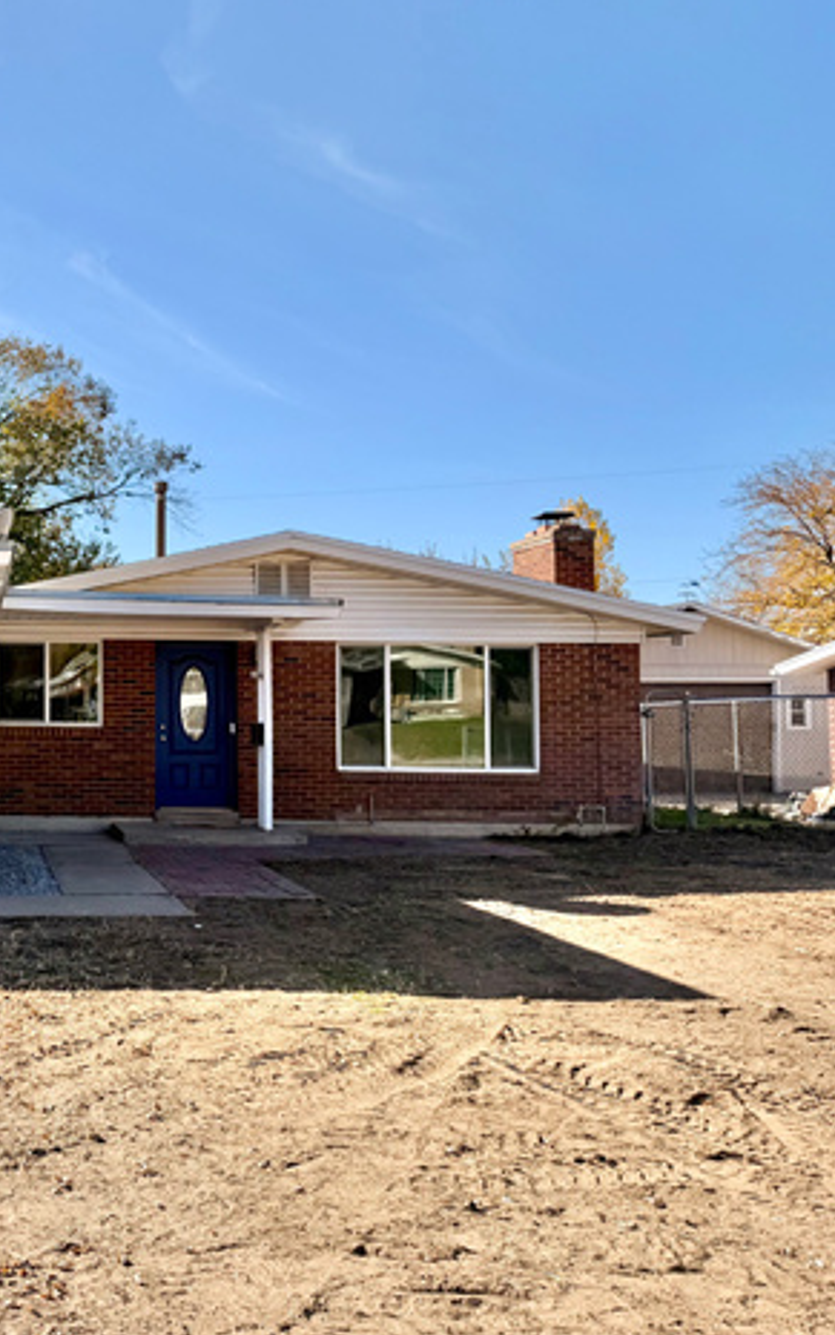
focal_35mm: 35
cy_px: 649
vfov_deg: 55.3
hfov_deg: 32.7
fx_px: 1273
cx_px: -37
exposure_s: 1/4405
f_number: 1.78
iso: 80
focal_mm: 6.76
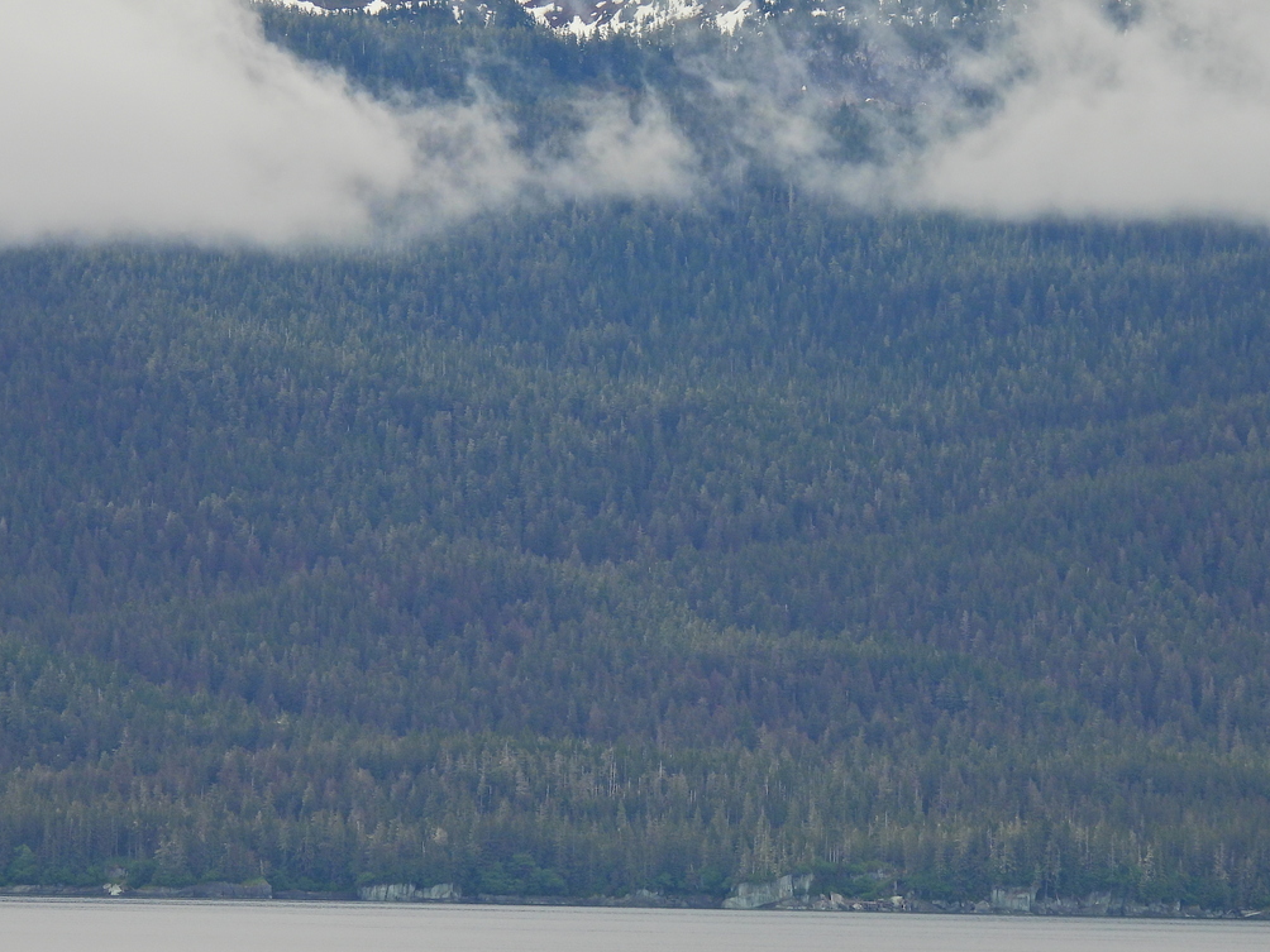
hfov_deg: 7.8
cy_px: 384
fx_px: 9356
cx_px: 516
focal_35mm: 255
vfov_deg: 5.8
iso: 100
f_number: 4.5
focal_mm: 35.7
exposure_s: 1/500
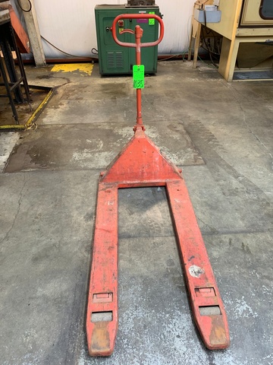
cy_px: 182
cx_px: 136
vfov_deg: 67.3
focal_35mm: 26
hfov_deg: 53.1
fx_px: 273
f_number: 1.8
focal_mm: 4.25
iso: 125
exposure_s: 1/60
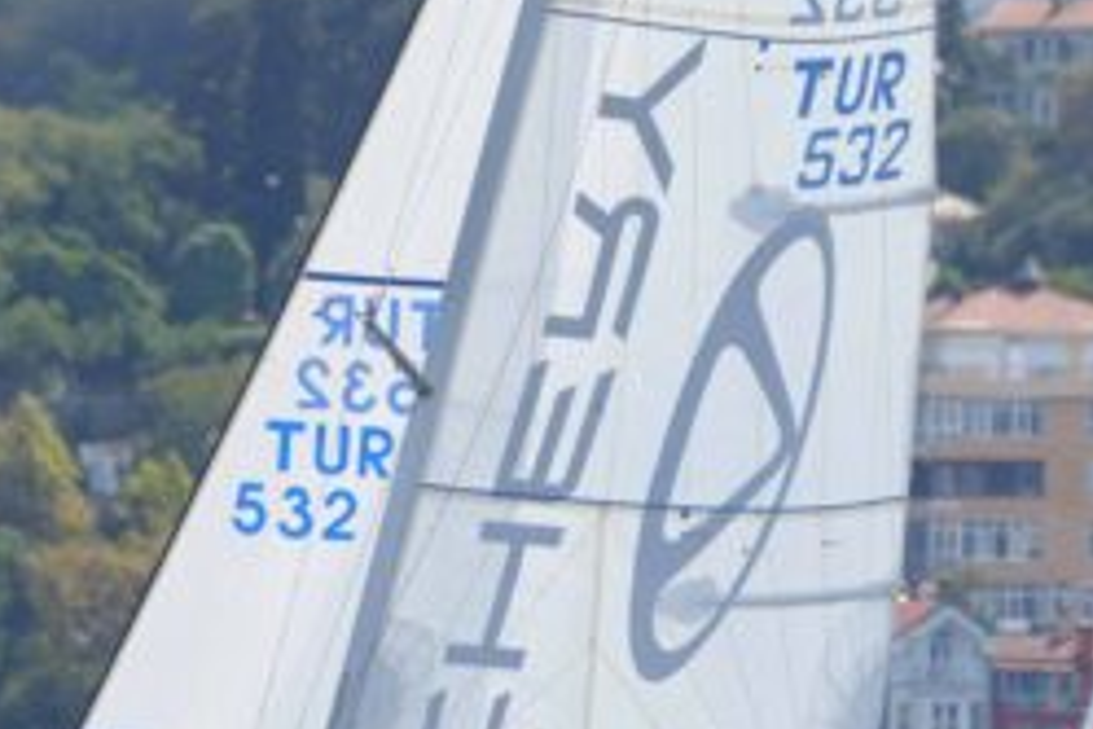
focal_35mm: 768
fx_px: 23316
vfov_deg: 1.8
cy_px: 134
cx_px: 610
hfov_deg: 2.7
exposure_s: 1/1250
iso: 100
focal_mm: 187
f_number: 2.8
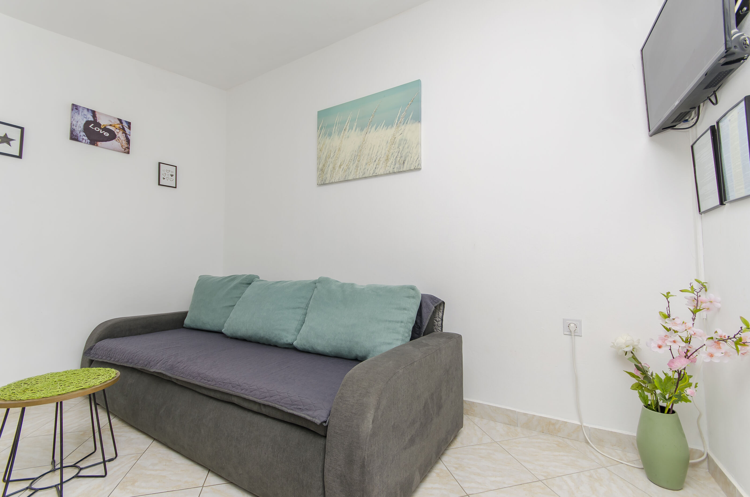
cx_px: 375
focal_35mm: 15
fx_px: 312
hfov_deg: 100.5
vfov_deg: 77.1
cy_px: 248
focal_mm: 10
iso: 100
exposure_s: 1/100
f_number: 6.3
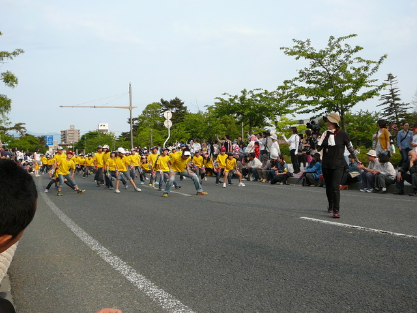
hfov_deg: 43.9
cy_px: 156
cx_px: 208
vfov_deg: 33.6
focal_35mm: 43
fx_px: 518
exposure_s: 1/640
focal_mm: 6.4
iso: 100
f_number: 3.2
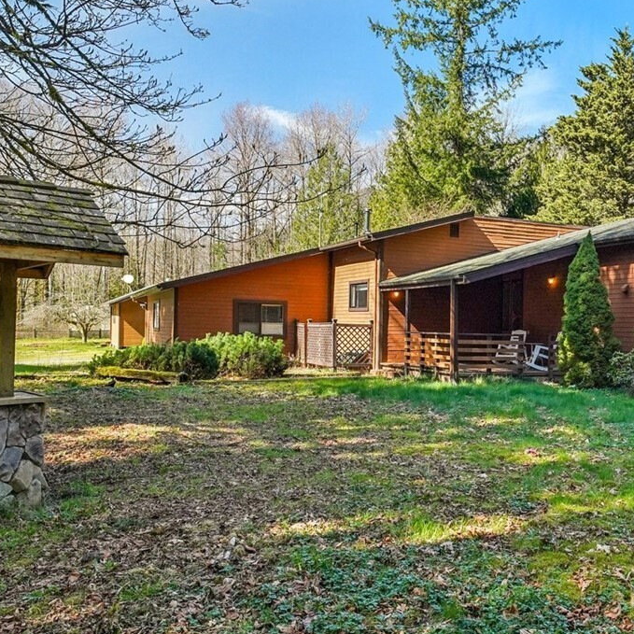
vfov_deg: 48.4
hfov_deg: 46.8
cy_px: 338
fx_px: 705
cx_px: 471
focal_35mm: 34
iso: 1600
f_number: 8
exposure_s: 1/320
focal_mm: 16
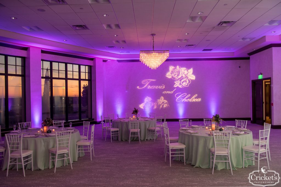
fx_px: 226
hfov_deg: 63.6
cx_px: 140
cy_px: 94
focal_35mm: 29
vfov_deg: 45.0
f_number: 4
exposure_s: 1/50
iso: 800
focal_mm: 29
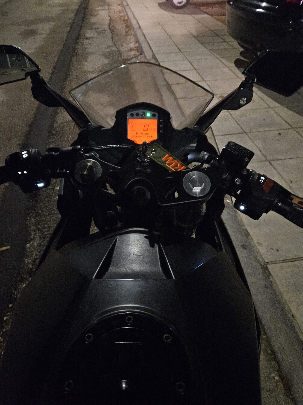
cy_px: 202
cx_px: 152
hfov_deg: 58.9
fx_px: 268
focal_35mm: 23
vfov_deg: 73.9
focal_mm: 5.4
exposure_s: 1/100
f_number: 1.8
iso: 1250
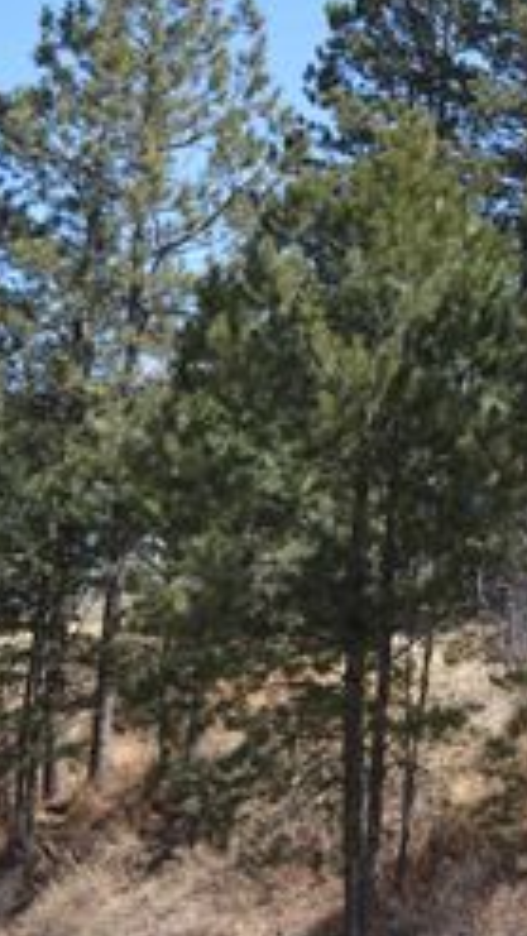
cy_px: 356
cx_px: 739
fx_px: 2210
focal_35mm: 89
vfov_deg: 23.9
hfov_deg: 13.0
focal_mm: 28
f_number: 6.3
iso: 100
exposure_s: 1/160
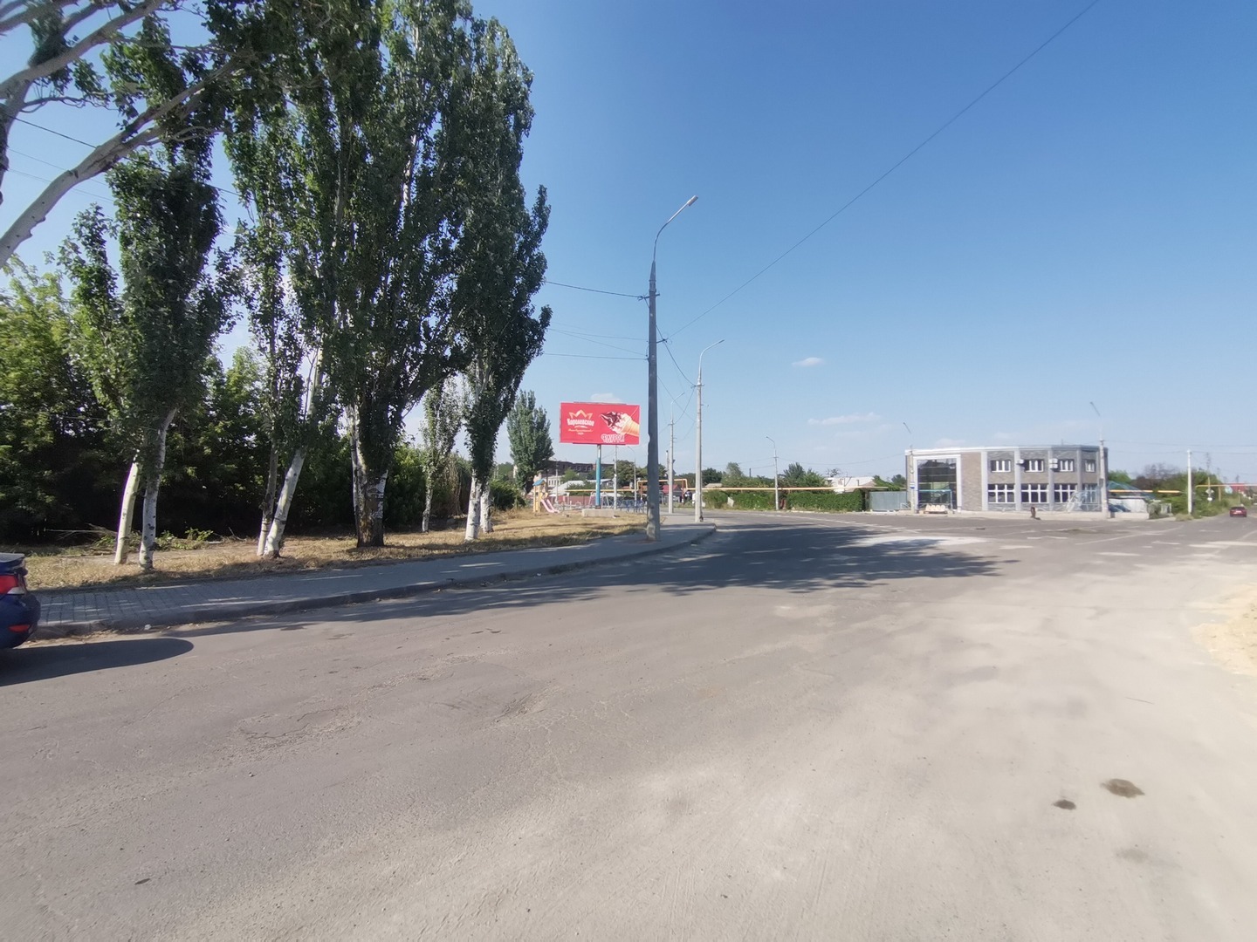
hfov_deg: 91.0
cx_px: 628
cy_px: 471
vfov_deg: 74.7
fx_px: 617
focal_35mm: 17
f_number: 2.4
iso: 50
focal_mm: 1.78
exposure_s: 1/1284
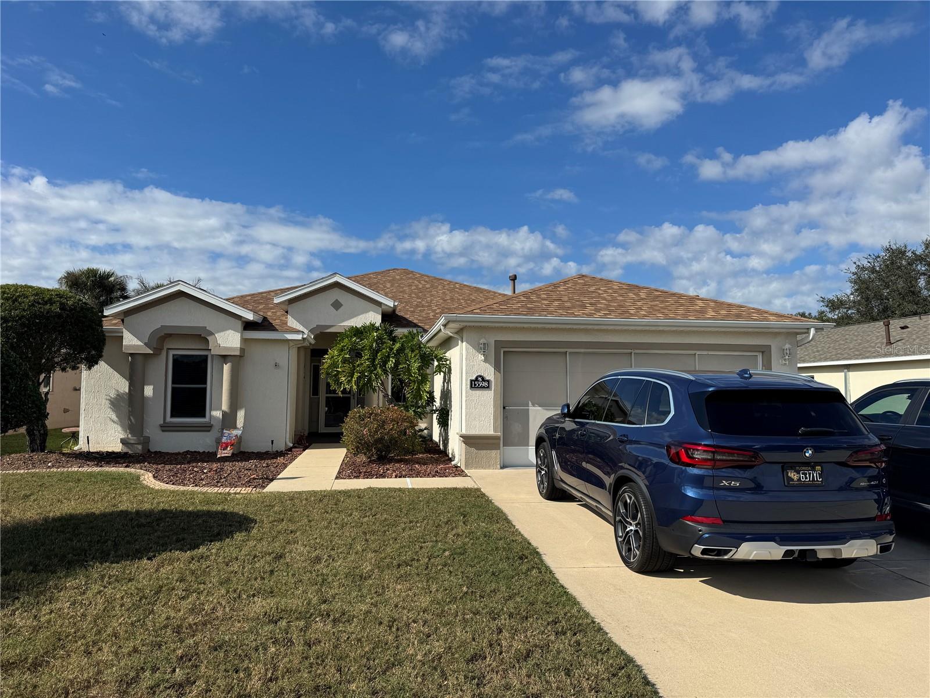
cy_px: 349
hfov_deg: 71.6
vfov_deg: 56.8
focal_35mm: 24
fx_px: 645
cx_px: 465
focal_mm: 6.76
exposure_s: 1/6410
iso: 80
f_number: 1.78
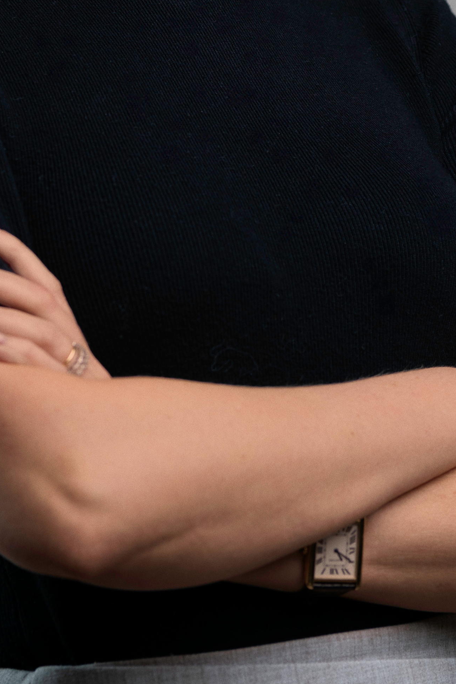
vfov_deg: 9.3
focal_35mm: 219
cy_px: 33
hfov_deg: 6.3
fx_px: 4161
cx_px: 219
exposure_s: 1/160
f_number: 4
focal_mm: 85
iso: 250
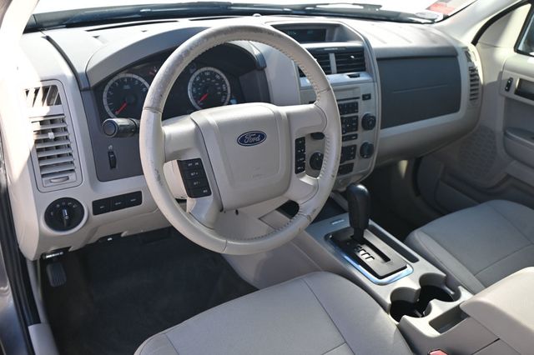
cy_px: 178
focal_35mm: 32
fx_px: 467
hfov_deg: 59.5
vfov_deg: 41.7
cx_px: 267
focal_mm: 21
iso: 400
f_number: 4
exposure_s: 1/250
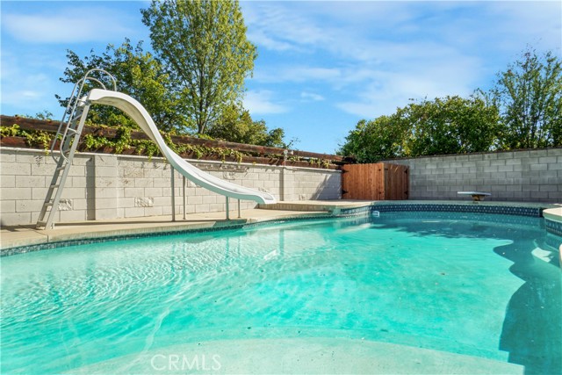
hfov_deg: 81.2
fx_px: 328
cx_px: 281
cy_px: 188
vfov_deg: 59.5
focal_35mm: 21
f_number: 22
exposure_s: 1/25
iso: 200
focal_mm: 14
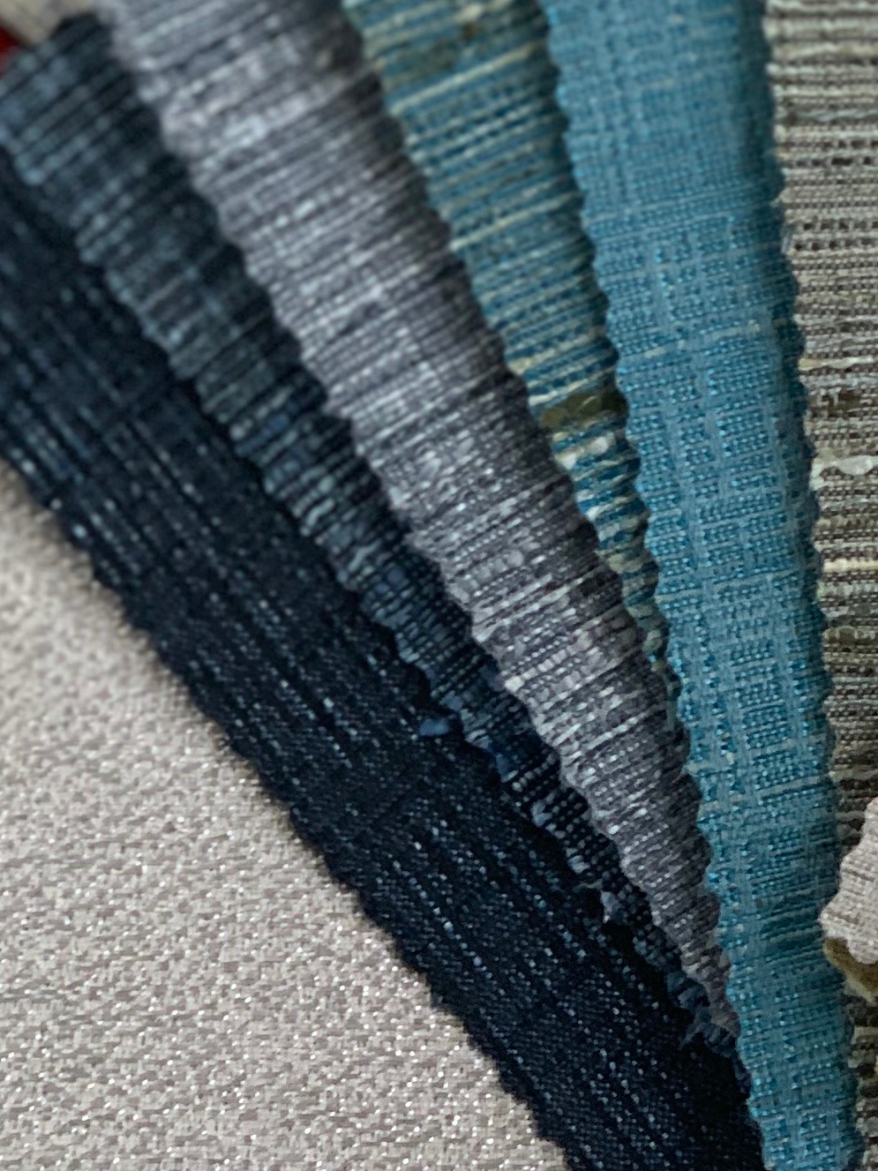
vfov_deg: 12.4
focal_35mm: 158
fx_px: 5344
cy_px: 87
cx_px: 1075
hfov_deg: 9.3
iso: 100
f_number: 2.4
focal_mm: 6
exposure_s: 1/60
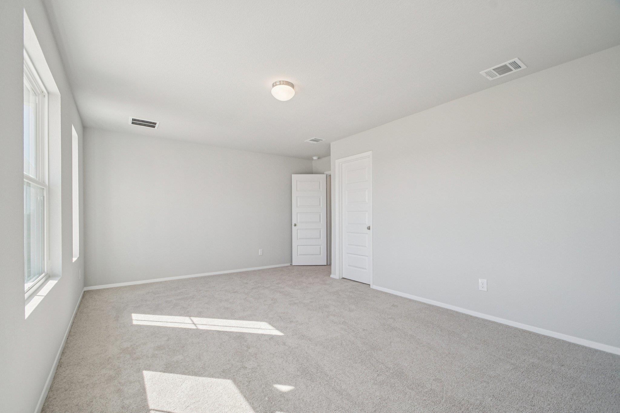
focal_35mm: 15
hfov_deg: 100.4
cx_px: 310
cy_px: 206
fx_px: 258
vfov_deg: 77.3
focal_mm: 10
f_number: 8
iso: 400
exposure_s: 1/100
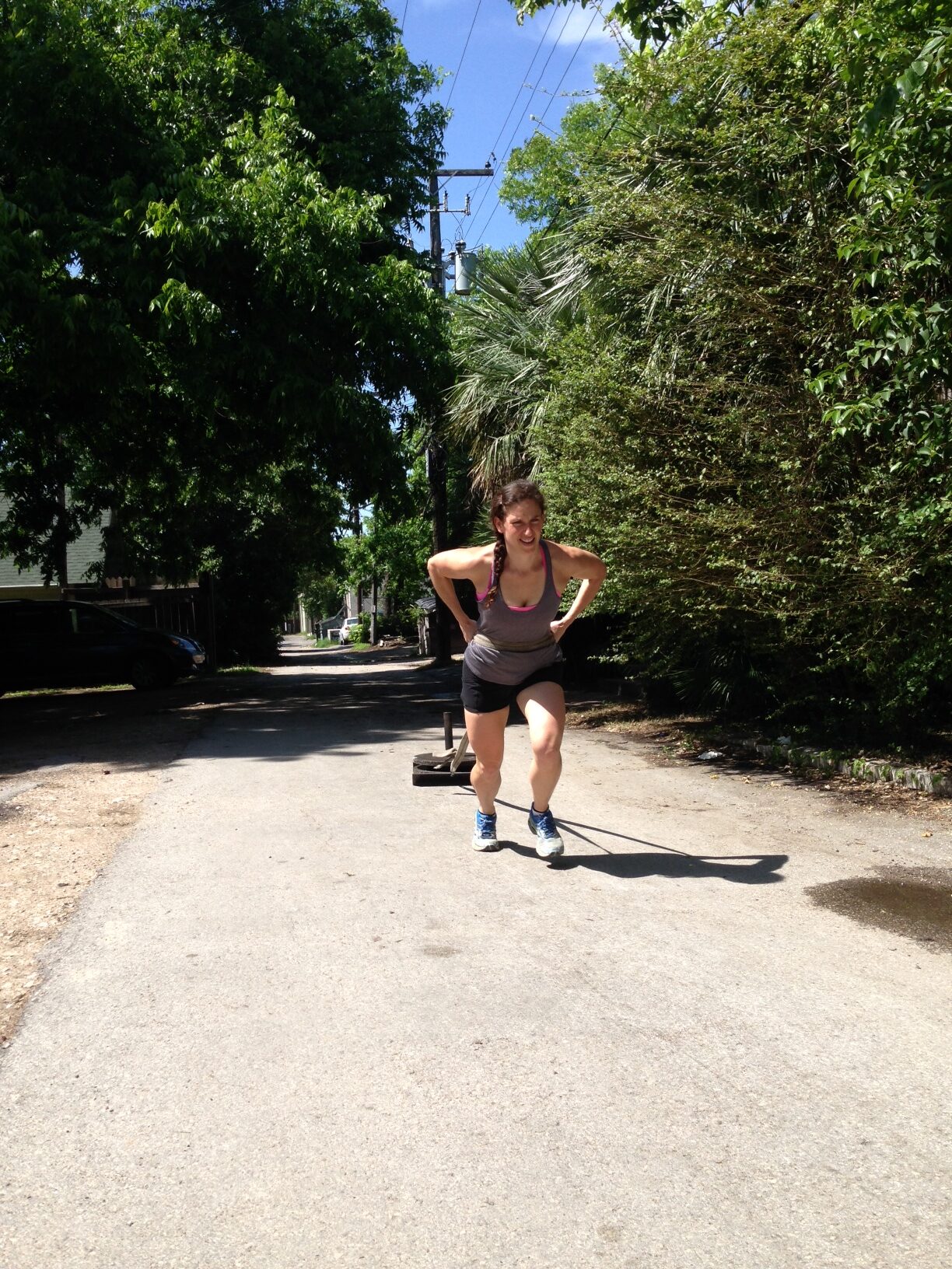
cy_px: 634
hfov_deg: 42.9
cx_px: 476
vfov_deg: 55.4
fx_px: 1210
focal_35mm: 33
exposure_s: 1/949
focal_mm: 4.12
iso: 50
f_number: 2.4
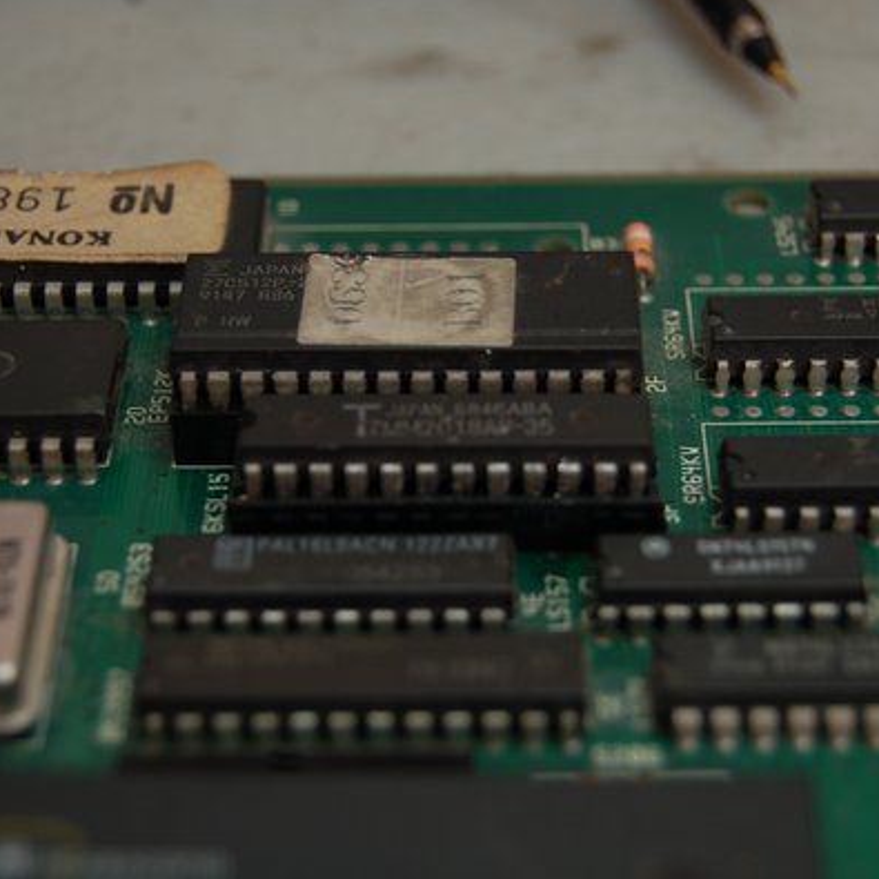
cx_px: 447
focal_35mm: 89
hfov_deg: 19.5
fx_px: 2557
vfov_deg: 19.5
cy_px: 437
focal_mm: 46
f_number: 5.3
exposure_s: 1/30
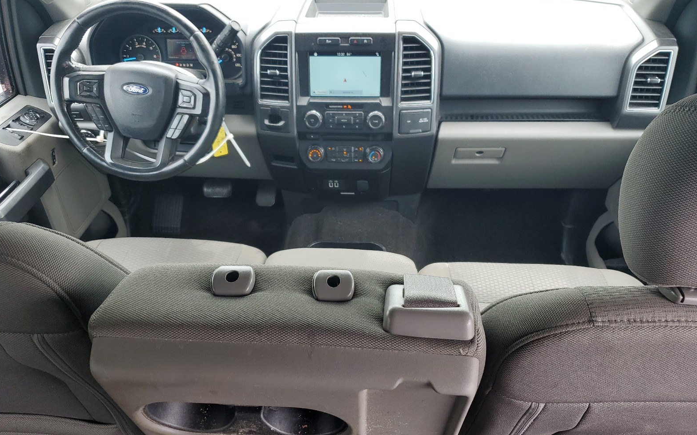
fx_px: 532
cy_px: 248
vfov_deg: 44.4
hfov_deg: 66.5
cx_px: 348
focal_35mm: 28
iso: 50
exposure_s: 1/152
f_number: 1.5
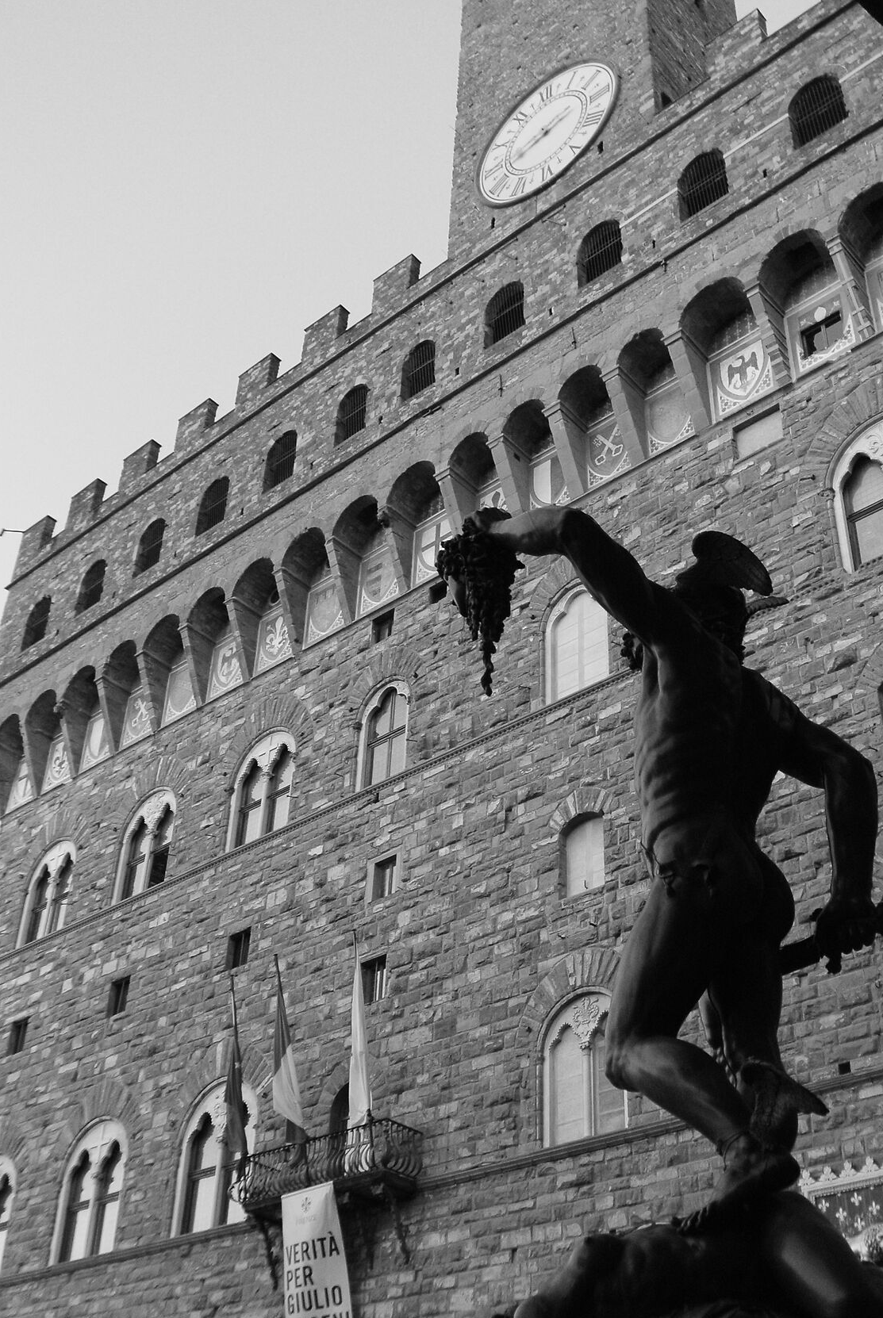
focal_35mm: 39
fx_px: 1430
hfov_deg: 34.3
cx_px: 430
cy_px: 737
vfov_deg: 49.4
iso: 360
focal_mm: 10
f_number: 3.5
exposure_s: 1/125
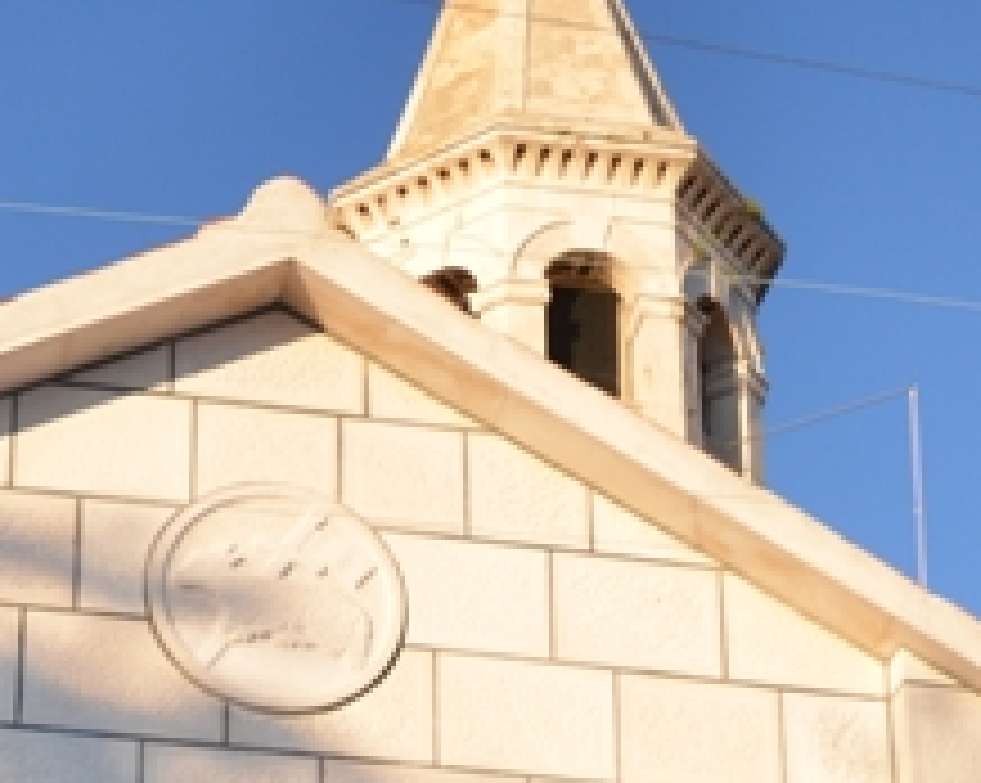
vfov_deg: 15.0
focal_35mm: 93
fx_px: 2698
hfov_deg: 20.5
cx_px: 310
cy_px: 1278
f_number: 3.5
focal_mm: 18
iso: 140
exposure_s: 1/200
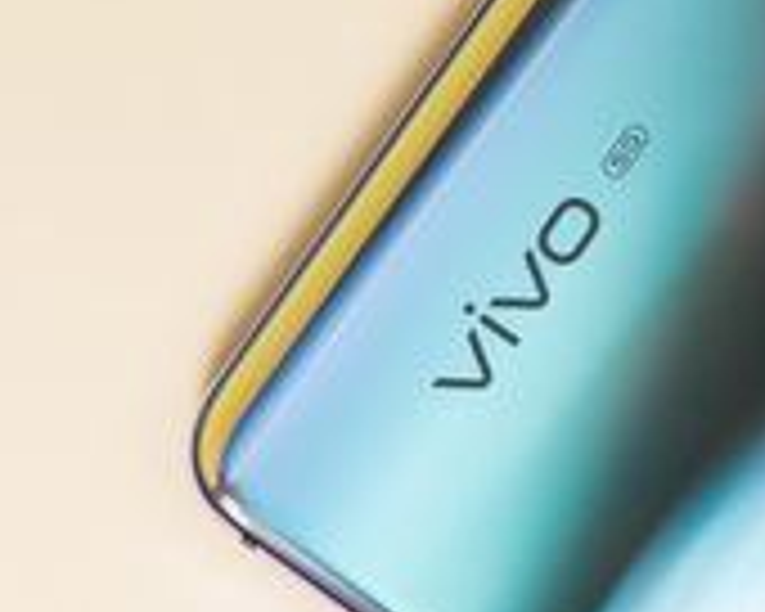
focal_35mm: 179
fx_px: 4053
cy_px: 457
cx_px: 652
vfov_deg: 8.6
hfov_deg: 10.7
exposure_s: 1/200
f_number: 4
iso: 640
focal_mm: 50
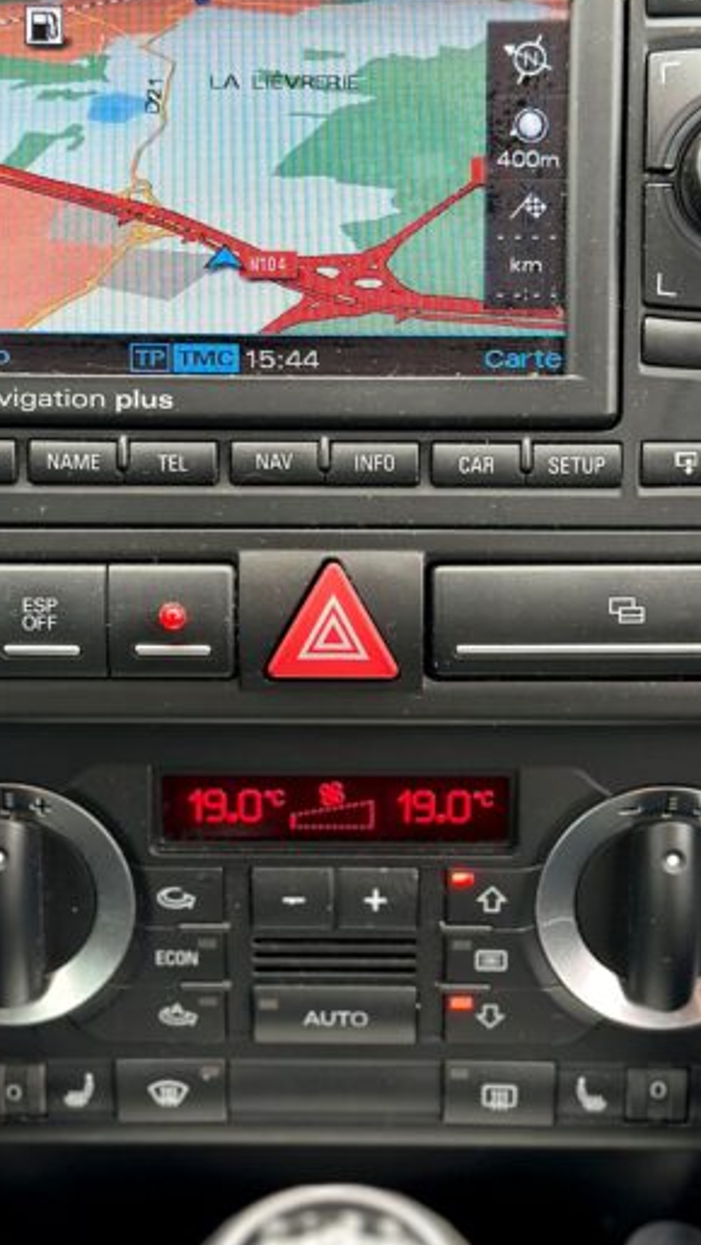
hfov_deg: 18.8
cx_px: 349
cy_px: 650
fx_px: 2113
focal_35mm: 64
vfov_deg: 32.8
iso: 160
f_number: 1.78
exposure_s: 1/63
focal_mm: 6.86
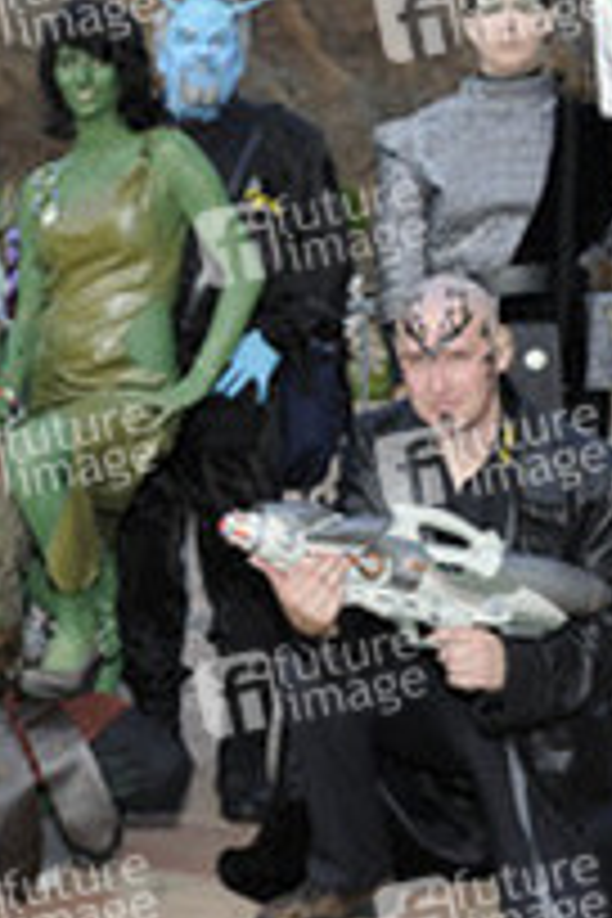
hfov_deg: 20.8
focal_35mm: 62
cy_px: 346
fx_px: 1581
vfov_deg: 32.2
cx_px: -79
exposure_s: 1/160
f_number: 5.6
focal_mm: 28
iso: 500
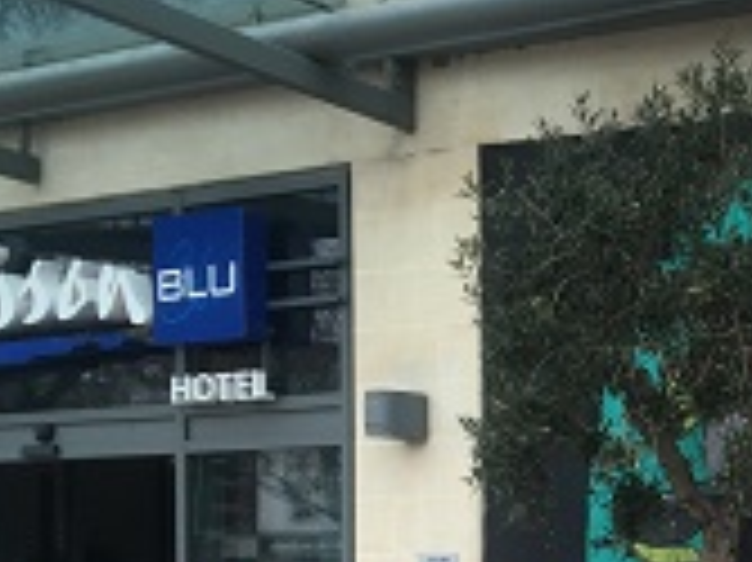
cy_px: 609
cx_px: 937
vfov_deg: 16.5
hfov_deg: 20.8
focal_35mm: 87
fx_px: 1889
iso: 25
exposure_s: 1/100
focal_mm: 4.15
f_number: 2.2
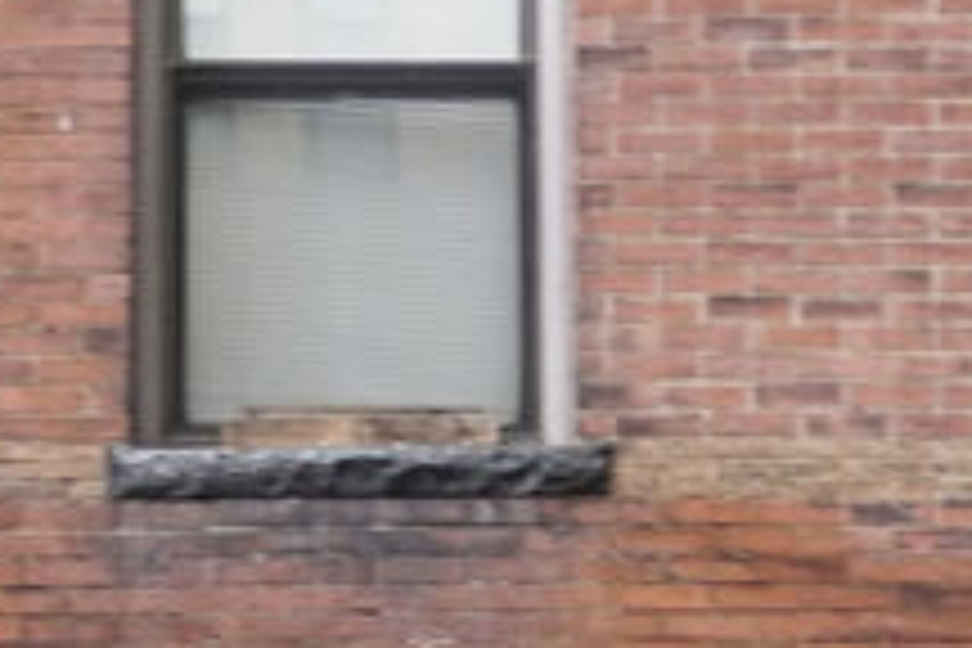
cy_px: 2122
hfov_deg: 18.4
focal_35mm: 111
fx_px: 2997
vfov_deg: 9.1
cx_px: 328
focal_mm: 10
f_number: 7.1
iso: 320
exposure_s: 1/4
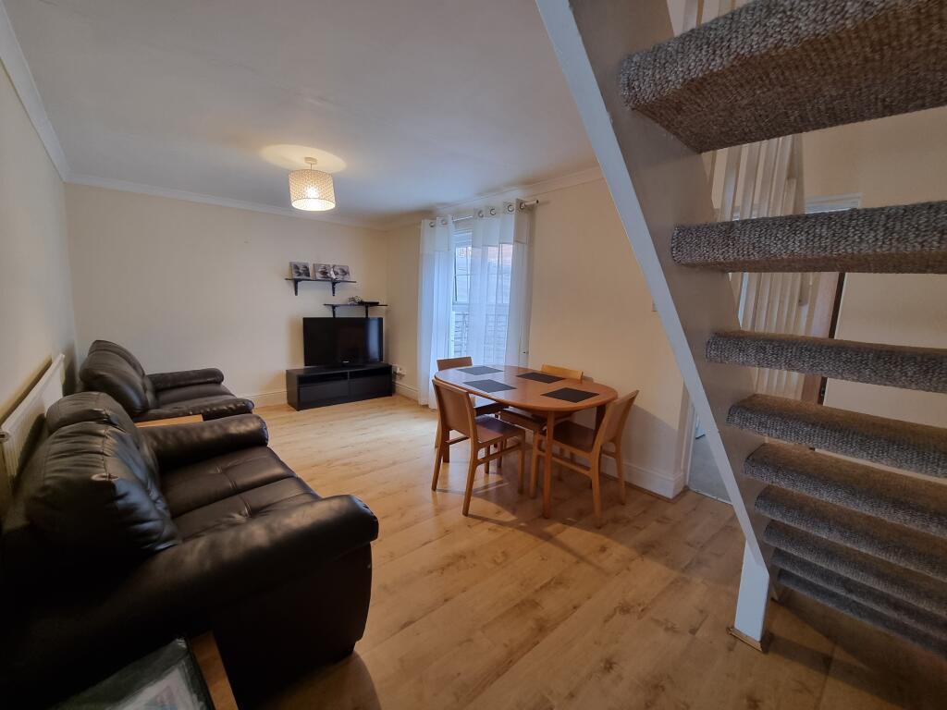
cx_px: 474
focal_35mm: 13
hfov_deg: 106.2
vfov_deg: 89.9
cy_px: 355
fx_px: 356
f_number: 2.2
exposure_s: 1/50
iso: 200
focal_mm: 2.2
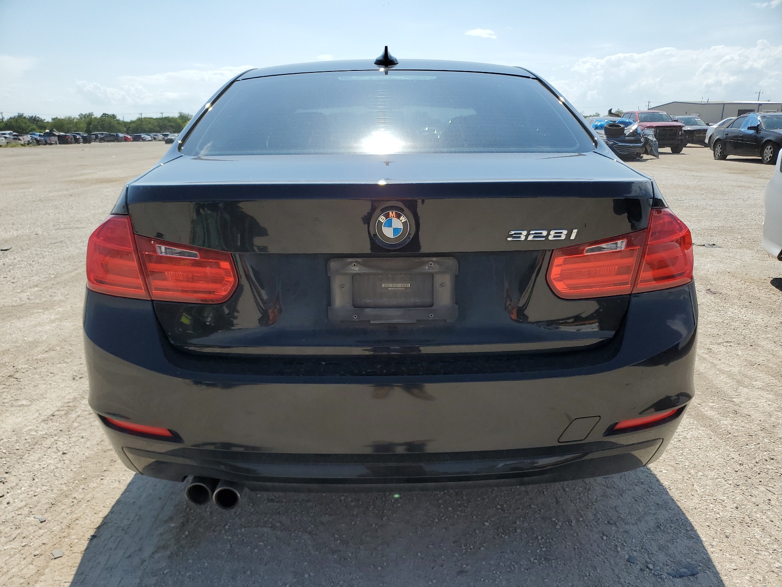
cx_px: 391
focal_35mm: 26
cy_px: 294
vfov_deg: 53.1
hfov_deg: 67.3
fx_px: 587
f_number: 1.5
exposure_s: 1/5000
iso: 50
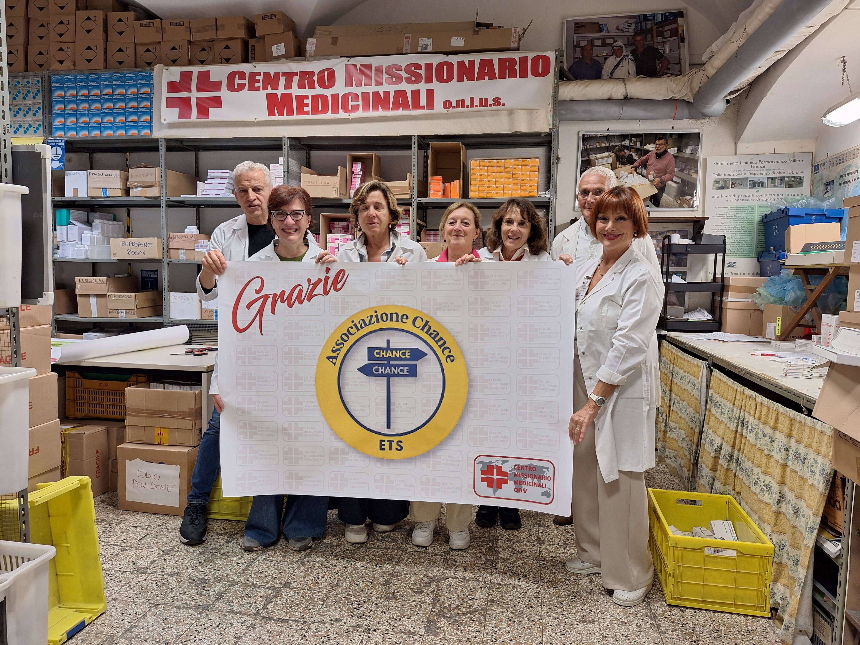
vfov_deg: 58.9
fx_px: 571
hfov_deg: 73.9
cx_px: 430
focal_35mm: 23
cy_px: 322
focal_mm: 5.54
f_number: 1.8
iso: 200
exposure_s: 1/50
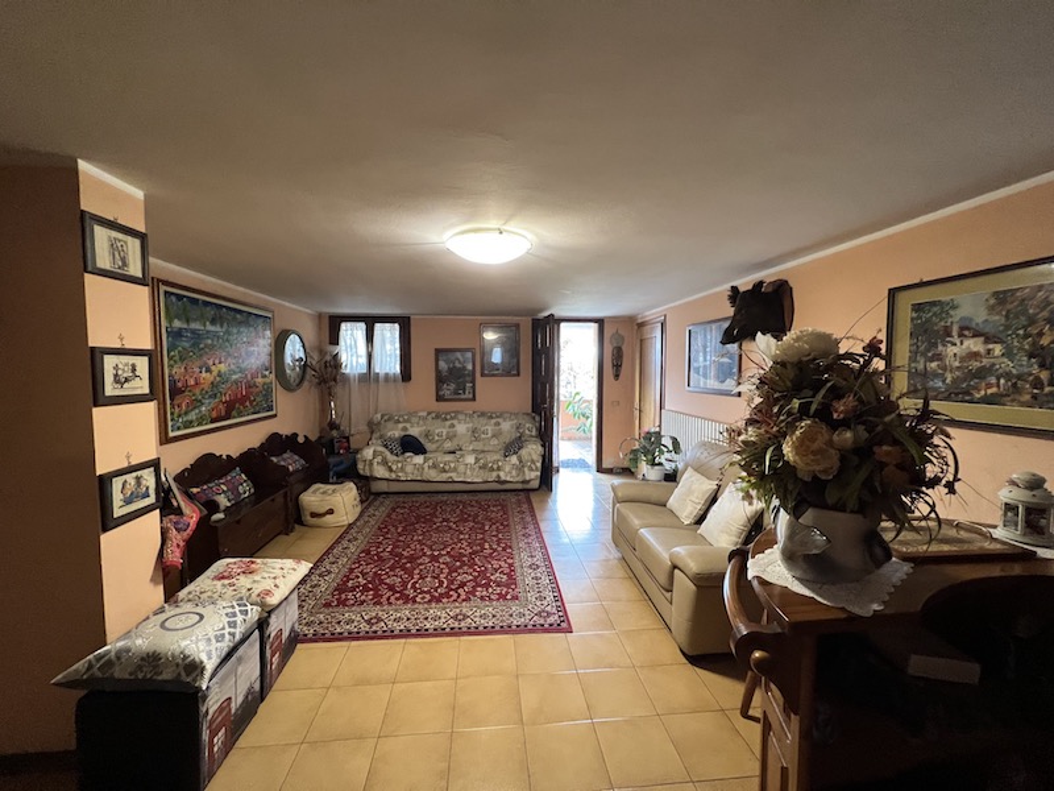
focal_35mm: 13
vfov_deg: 89.9
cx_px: 527
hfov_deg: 106.2
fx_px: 396
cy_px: 396
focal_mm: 1.57
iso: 320
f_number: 1.8
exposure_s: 1/50
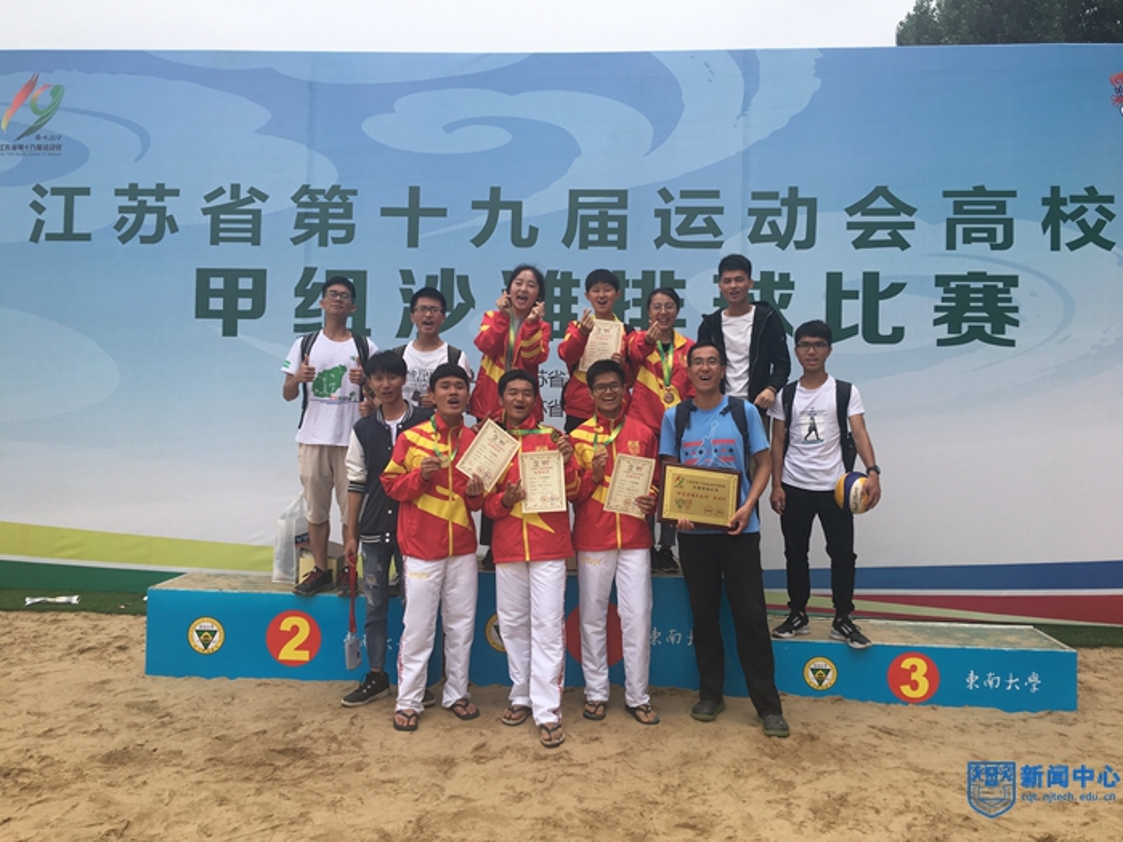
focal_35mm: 29
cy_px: 421
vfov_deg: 48.2
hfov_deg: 61.7
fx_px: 941
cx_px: 562
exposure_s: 1/1068
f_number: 2.2
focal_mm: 4.15
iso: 25
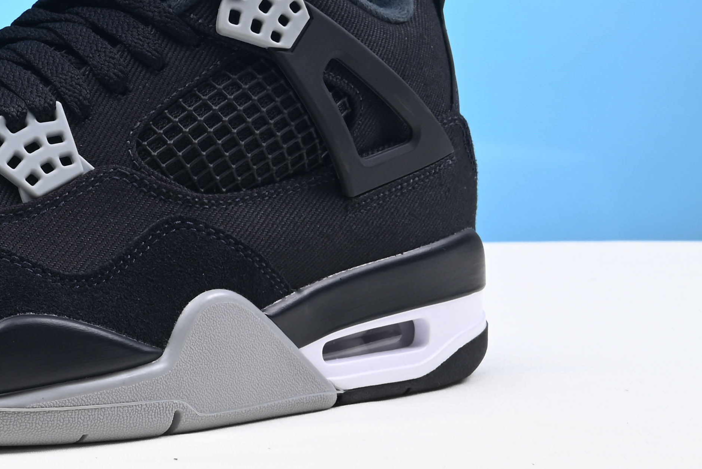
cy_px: -24
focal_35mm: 119
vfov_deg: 11.4
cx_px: -349
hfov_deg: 15.8
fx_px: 2321
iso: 100
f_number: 16
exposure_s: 1/2
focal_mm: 37
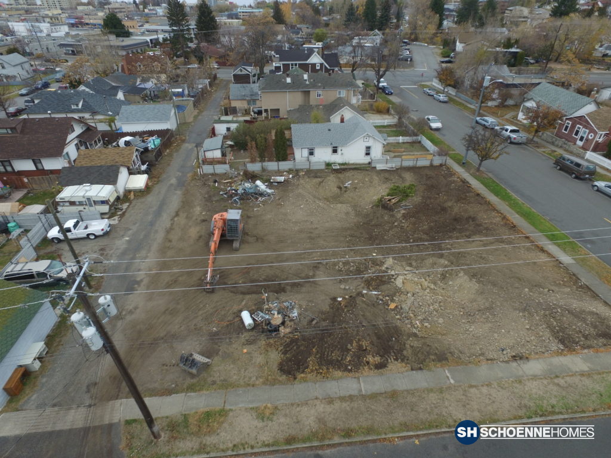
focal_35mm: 20
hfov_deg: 81.7
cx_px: 306
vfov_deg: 66.0
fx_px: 353
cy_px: 229
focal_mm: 3.61
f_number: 2.8
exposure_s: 1/107
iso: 100
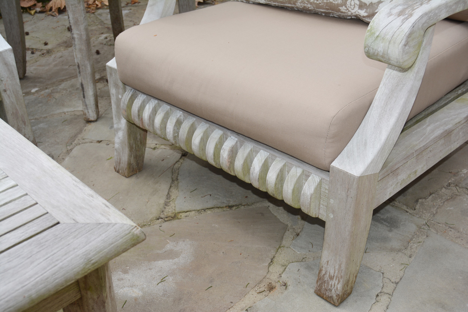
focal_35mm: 45
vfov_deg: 29.9
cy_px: 156
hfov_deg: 43.6
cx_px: 234
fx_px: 585
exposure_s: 1/200
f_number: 6.3
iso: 100
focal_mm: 30
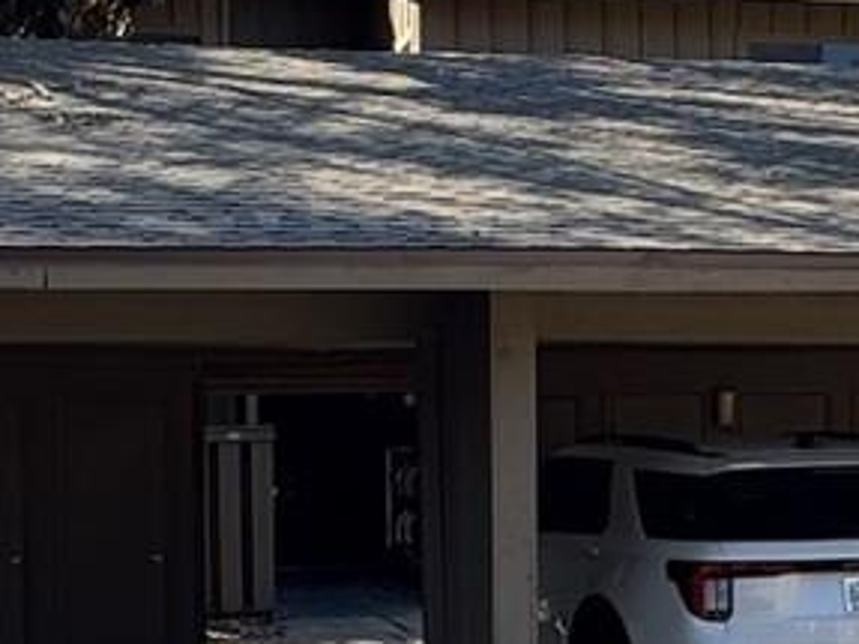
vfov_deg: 18.8
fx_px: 1935
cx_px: 407
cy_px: 467
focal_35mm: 78
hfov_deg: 25.0
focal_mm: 2.22
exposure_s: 1/249
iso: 40
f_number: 2.2
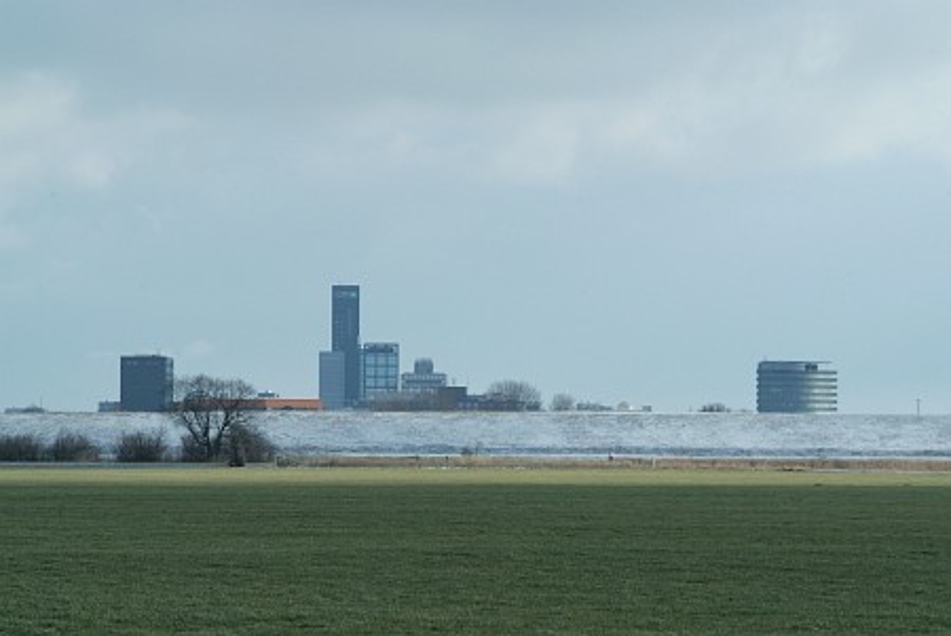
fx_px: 5368
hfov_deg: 10.1
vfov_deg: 6.8
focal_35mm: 203
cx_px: 476
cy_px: 318
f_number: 6.7
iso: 400
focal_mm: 135
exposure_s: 1/1500
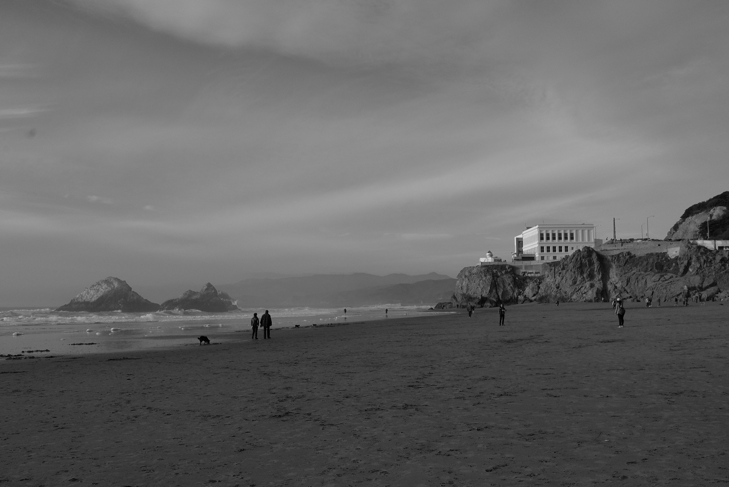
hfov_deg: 53.1
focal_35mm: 36
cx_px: 364
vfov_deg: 36.9
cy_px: 244
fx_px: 730
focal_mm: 24
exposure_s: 1/1600
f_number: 12
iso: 800
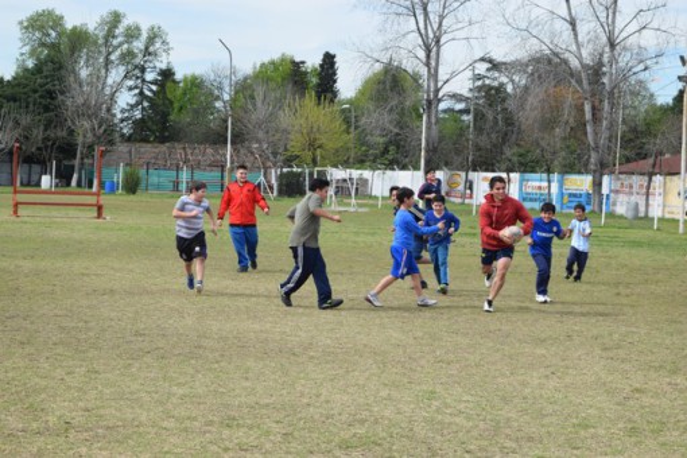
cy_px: 229
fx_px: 1574
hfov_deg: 24.6
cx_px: 344
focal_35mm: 82
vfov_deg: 16.6
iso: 200
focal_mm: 55
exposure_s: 1/320
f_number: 9
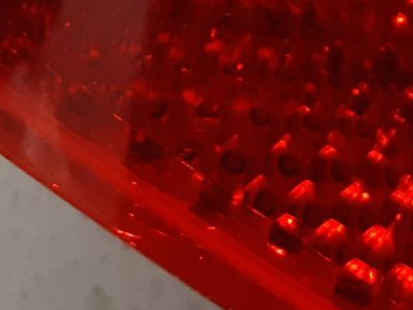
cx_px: 926
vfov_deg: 11.5
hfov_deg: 13.0
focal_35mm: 122
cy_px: -186
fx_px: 1456
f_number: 1.7
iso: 125
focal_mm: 3.93
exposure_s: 1/50
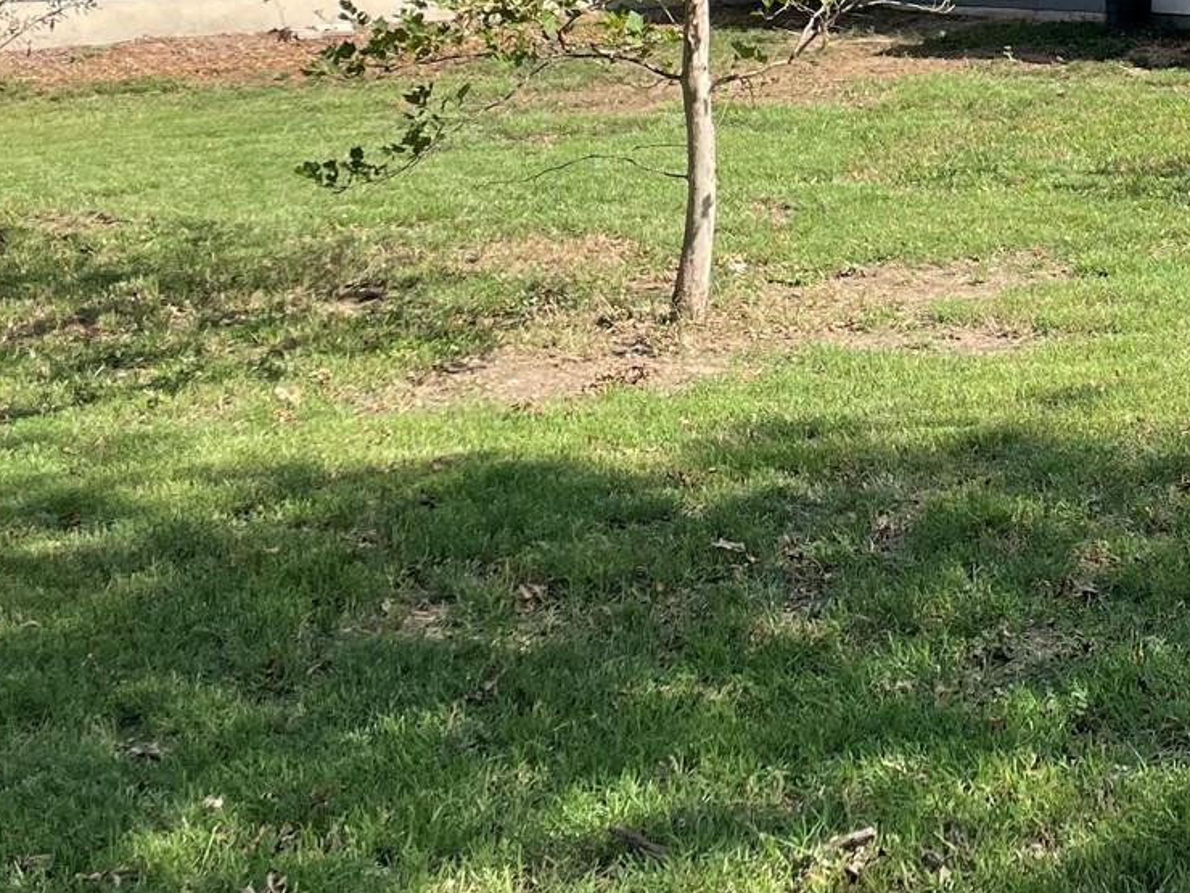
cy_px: -29
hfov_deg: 25.6
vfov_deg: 19.7
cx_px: 1213
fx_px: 2475
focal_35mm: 72
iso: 32
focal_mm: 4.2
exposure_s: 1/2132
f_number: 1.6
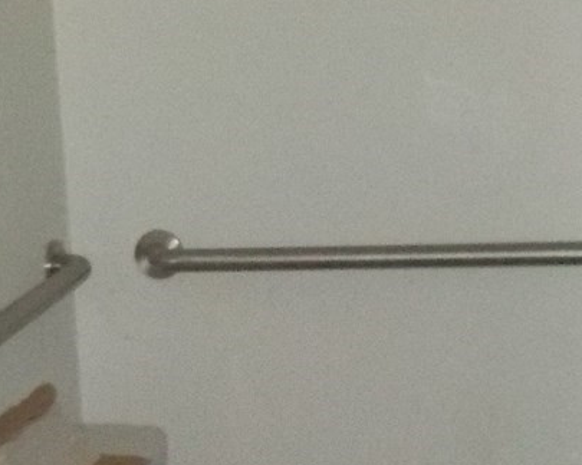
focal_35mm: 111
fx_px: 1912
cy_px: 426
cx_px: 272
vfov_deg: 13.7
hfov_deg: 17.3
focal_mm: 4.1
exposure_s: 1/4
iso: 800
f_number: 3.3
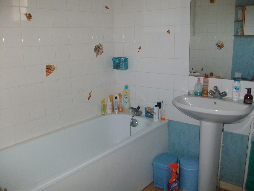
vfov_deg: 44.2
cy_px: 96
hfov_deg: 56.8
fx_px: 235
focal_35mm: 32
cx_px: 127
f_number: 2.9
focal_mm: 5.7
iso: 125
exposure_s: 1/40
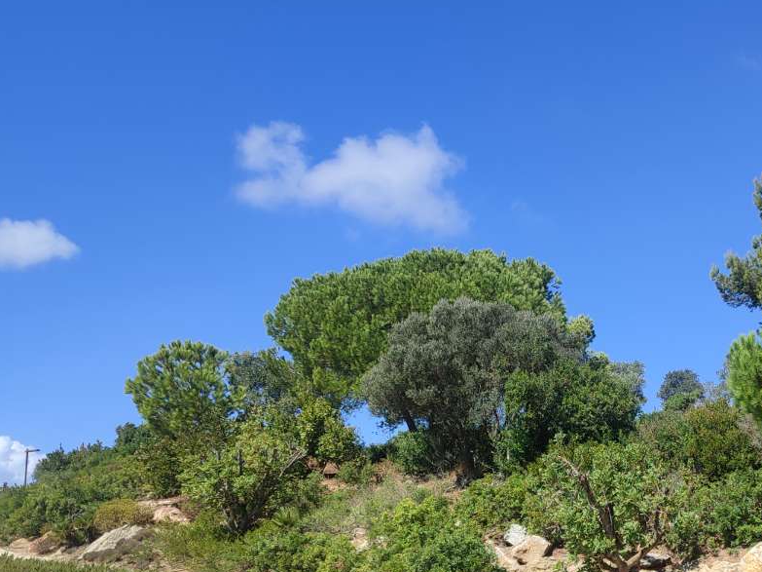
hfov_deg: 39.9
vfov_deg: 30.7
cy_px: 462
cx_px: 588
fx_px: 1012
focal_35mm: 46
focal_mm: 5.89
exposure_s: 1/613
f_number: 1.89
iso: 50
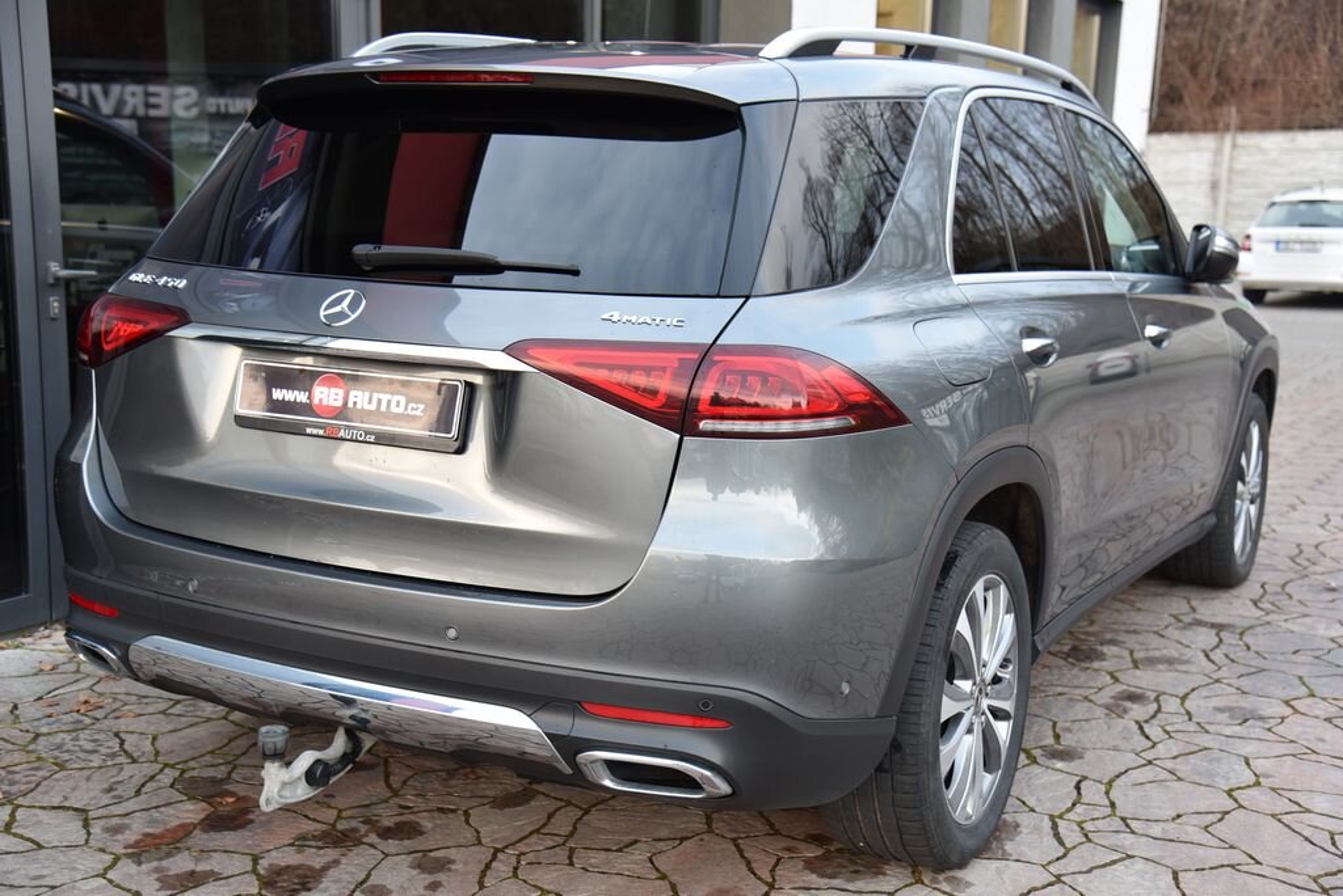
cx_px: 672
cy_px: 448
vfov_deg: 30.6
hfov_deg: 44.5
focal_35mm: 44
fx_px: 1642
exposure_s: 1/60
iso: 500
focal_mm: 44
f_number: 4
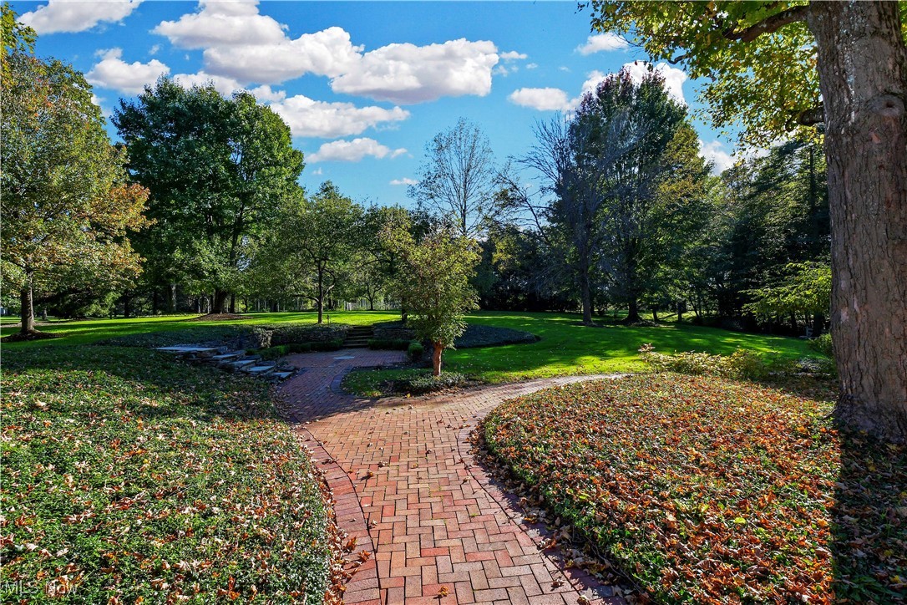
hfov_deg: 100.4
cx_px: 454
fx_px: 378
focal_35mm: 15
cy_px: 302
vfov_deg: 77.3
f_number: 10
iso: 360
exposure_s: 1/250
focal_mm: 10
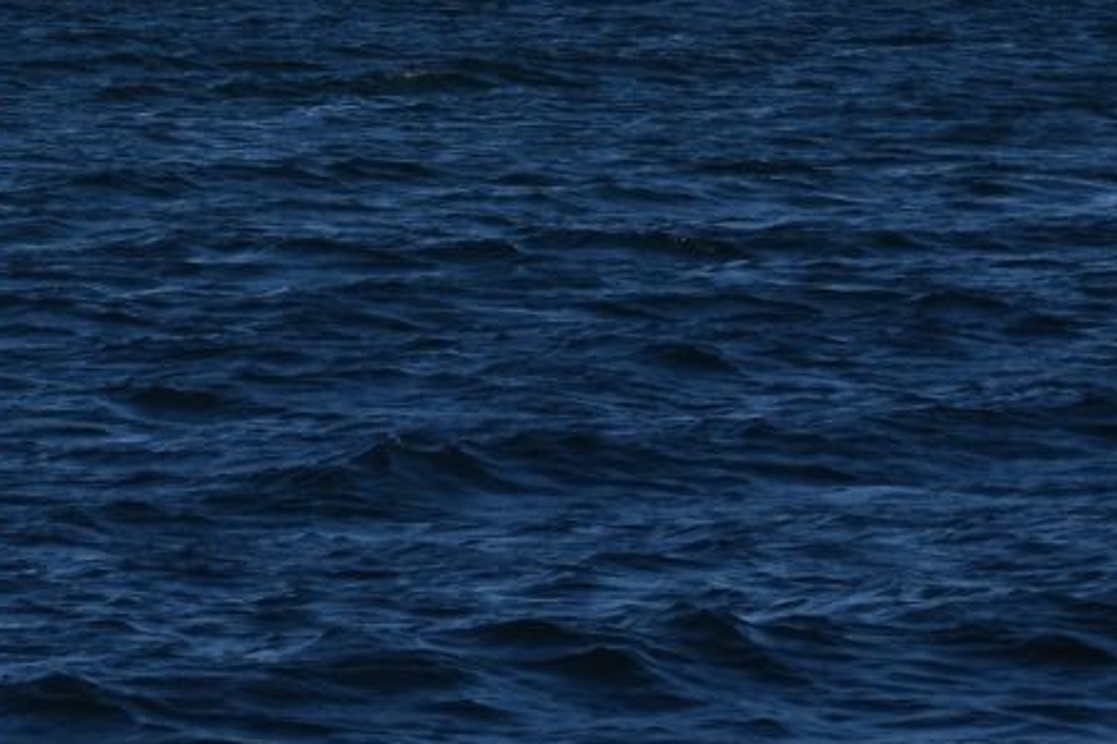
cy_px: -502
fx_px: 13833
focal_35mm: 446
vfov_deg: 3.1
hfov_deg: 4.6
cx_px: 7
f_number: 5.3
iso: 100
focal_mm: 66
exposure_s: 1/1600
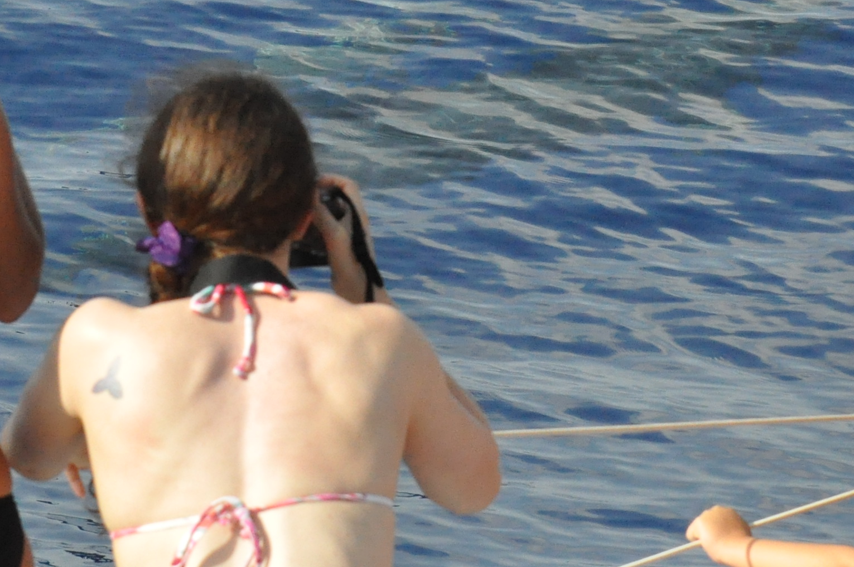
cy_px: -149
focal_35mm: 294
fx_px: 6966
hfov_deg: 7.0
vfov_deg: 4.6
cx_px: 464
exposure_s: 1/4000
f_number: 8
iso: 2000
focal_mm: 70
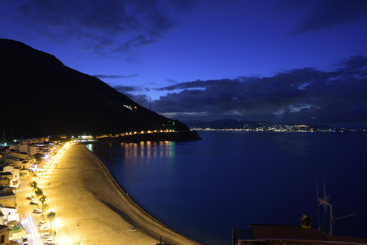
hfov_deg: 70.4
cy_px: 122
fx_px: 260
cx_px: 184
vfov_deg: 50.4
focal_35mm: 26
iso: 100
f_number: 8
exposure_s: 30
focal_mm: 17
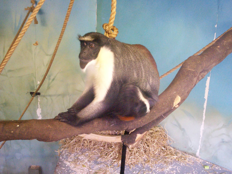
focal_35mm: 36
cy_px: 87
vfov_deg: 39.7
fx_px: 241
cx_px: 116
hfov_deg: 51.4
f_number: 4.5
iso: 302
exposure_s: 1/8
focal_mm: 5.9
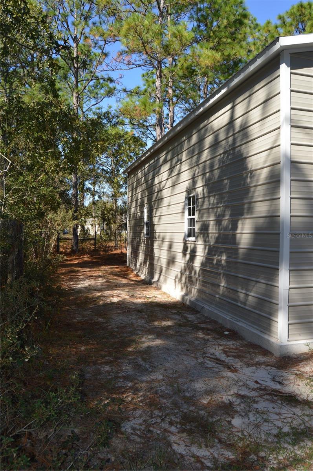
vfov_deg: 67.4
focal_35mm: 27
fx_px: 353
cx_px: 156
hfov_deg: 47.8
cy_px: 236
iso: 100
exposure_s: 1/200
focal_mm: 18
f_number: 6.3
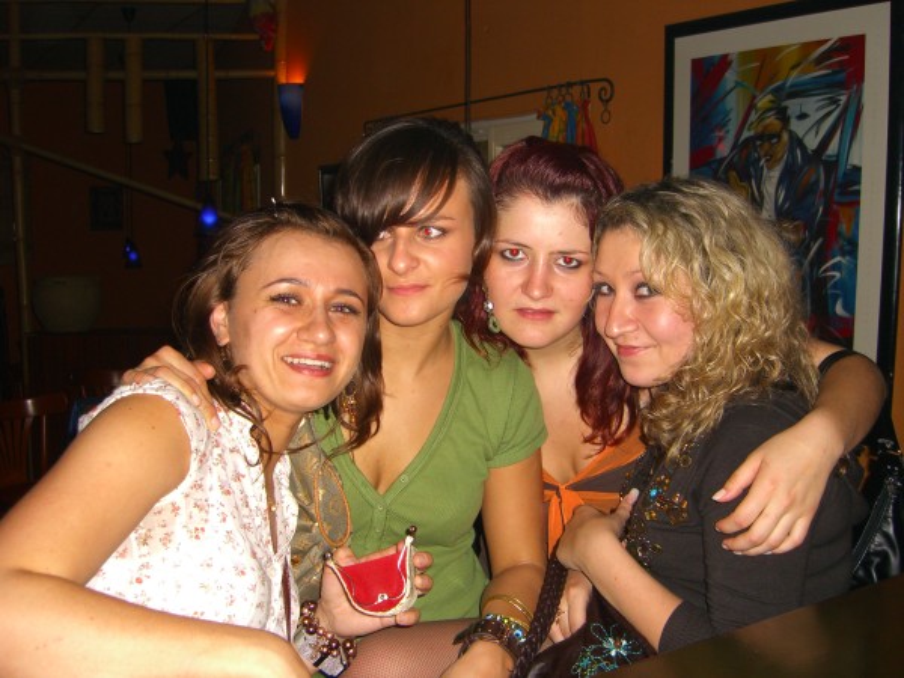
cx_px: 452
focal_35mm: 38
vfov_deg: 37.7
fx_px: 992
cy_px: 339
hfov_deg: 49.0
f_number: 2.8
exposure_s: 1/60
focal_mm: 7.9
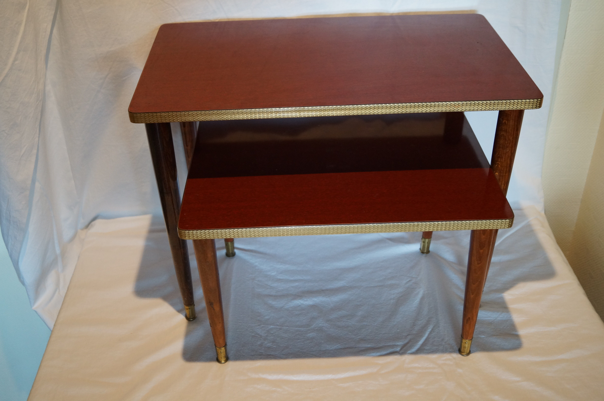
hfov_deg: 49.6
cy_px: 200
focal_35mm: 39
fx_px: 654
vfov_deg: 34.1
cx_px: 302
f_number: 4.5
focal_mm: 26
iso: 800
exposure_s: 1/60
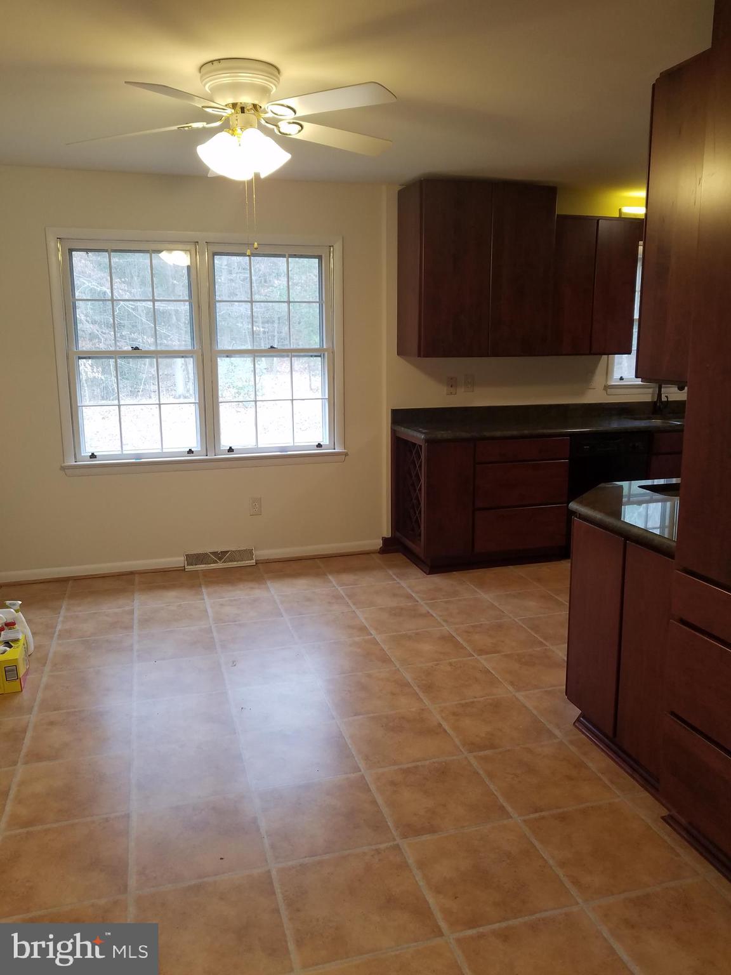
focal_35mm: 26
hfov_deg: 53.1
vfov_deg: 67.3
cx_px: 366
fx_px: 732
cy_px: 488
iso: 80
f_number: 1.7
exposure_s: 1/60
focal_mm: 4.2
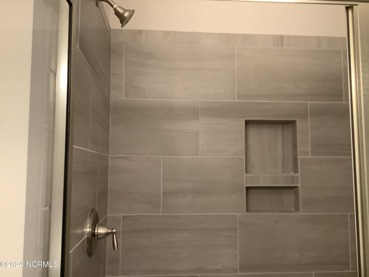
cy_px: 138
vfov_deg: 45.4
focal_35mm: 31
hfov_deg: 58.4
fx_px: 330
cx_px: 184
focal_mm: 3.3
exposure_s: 1/50
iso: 320
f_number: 2.4
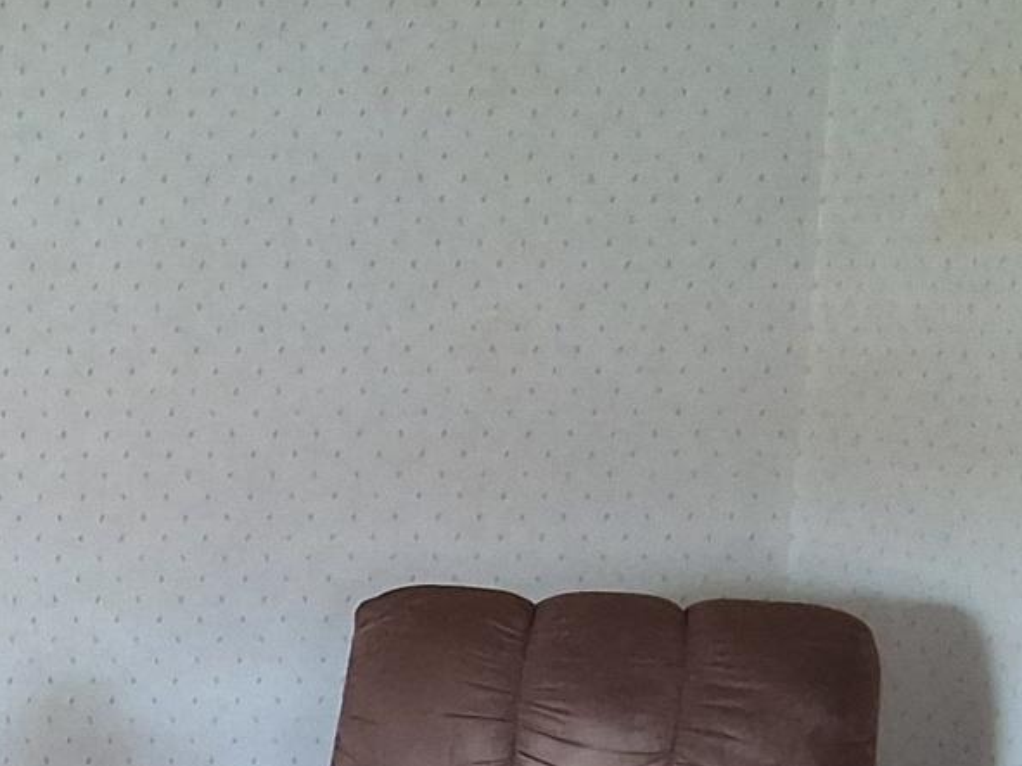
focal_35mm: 97
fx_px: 2863
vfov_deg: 14.9
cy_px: 847
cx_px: -680
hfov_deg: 17.4
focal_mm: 2.91
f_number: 1.9
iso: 320
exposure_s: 1/20
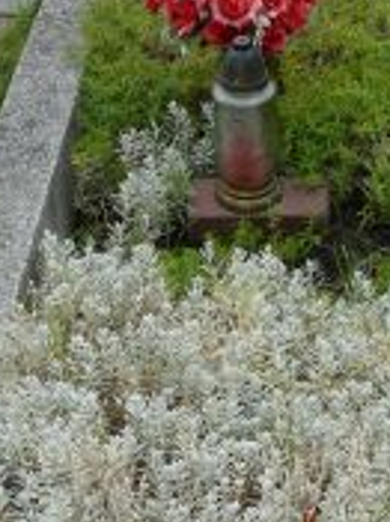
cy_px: 456
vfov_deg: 20.1
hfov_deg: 15.4
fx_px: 1444
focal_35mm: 96
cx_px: 202
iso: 100
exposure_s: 1/200
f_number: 4
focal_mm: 7.4
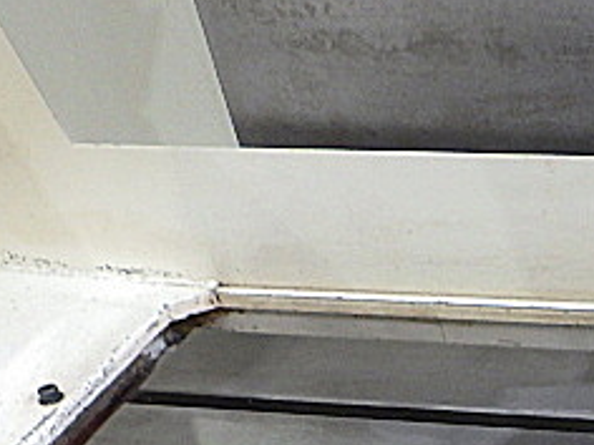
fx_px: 1304
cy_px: 551
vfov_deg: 18.3
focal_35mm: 76
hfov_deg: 23.4
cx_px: 715
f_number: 3.5
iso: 640
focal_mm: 5
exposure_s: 1/45
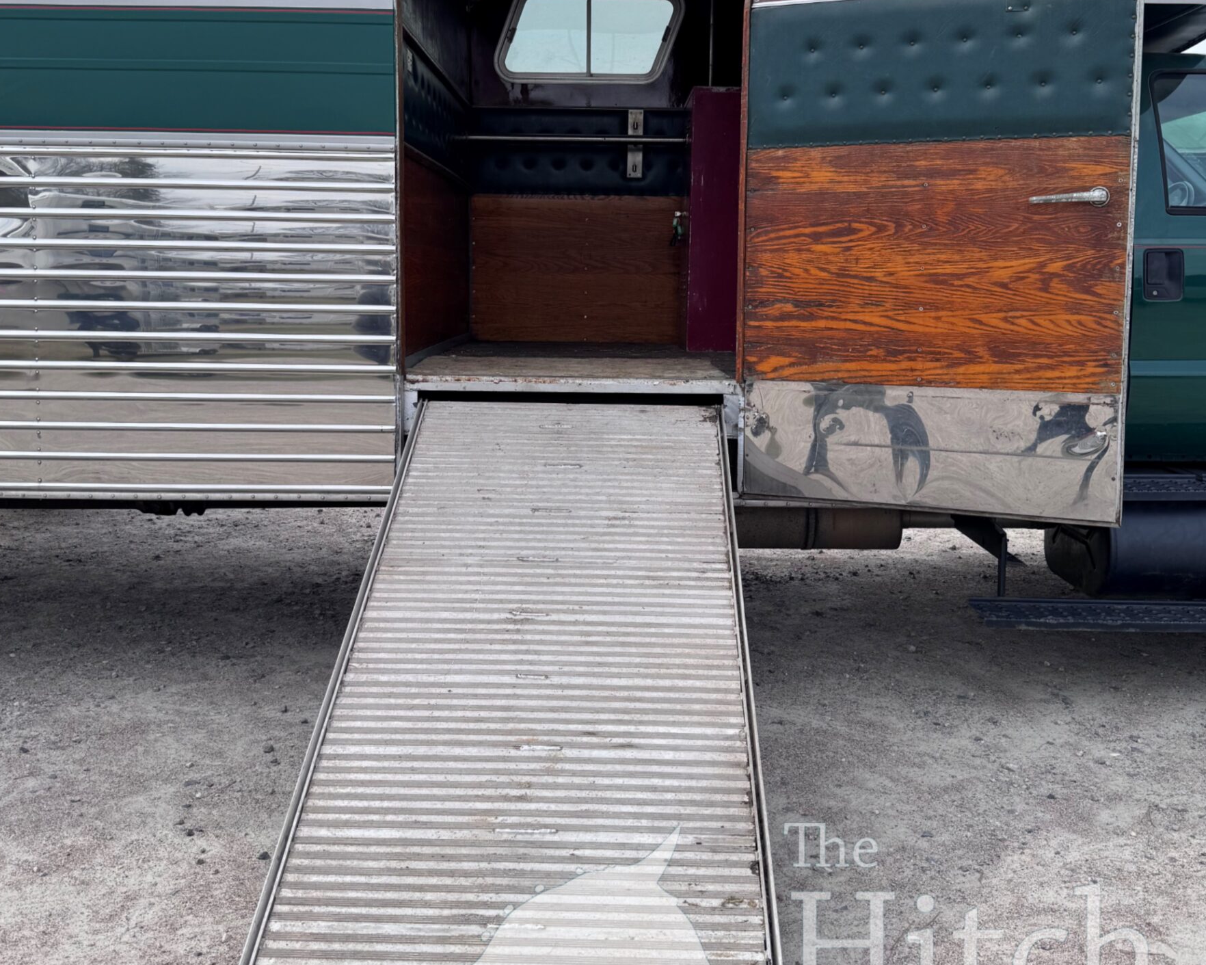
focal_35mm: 34
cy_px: 378
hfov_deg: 52.8
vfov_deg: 43.1
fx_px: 1213
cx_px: 618
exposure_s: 1/2506
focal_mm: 6.76
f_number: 1.78
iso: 80
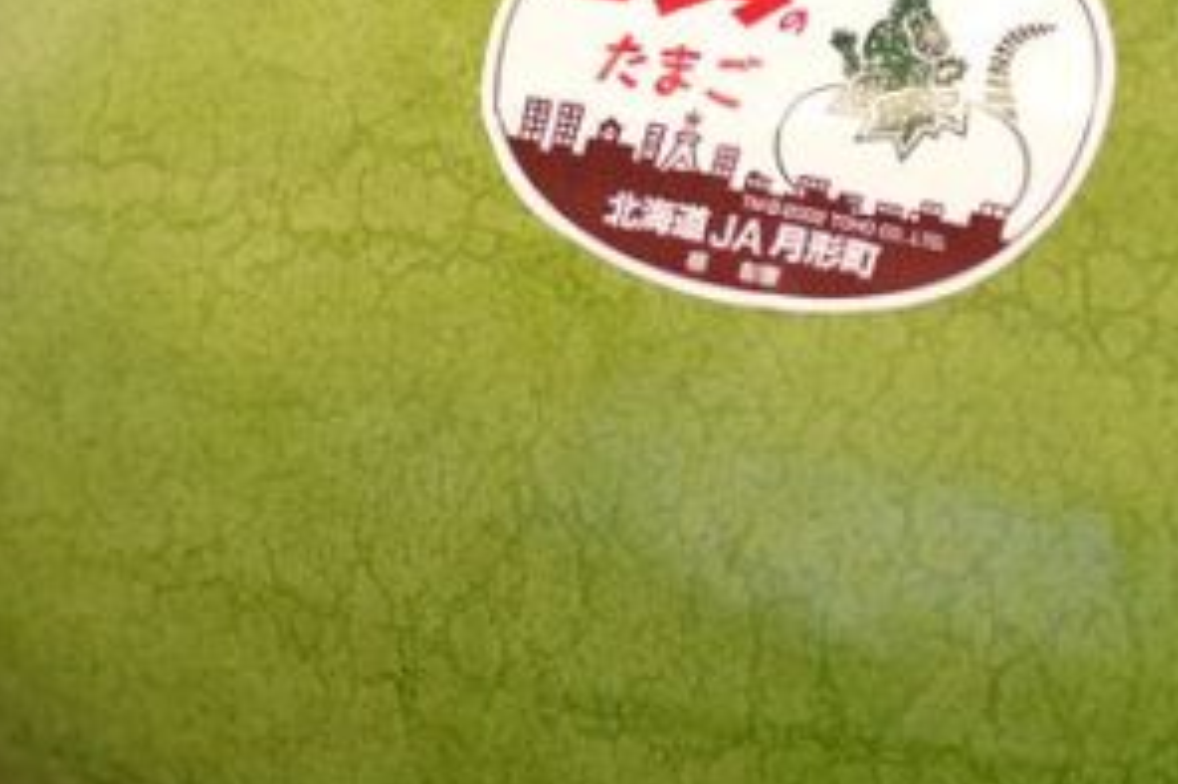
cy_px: 442
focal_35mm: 162
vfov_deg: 8.5
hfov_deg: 12.7
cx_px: 617
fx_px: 5298
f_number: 2.8
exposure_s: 1/100
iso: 400
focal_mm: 50
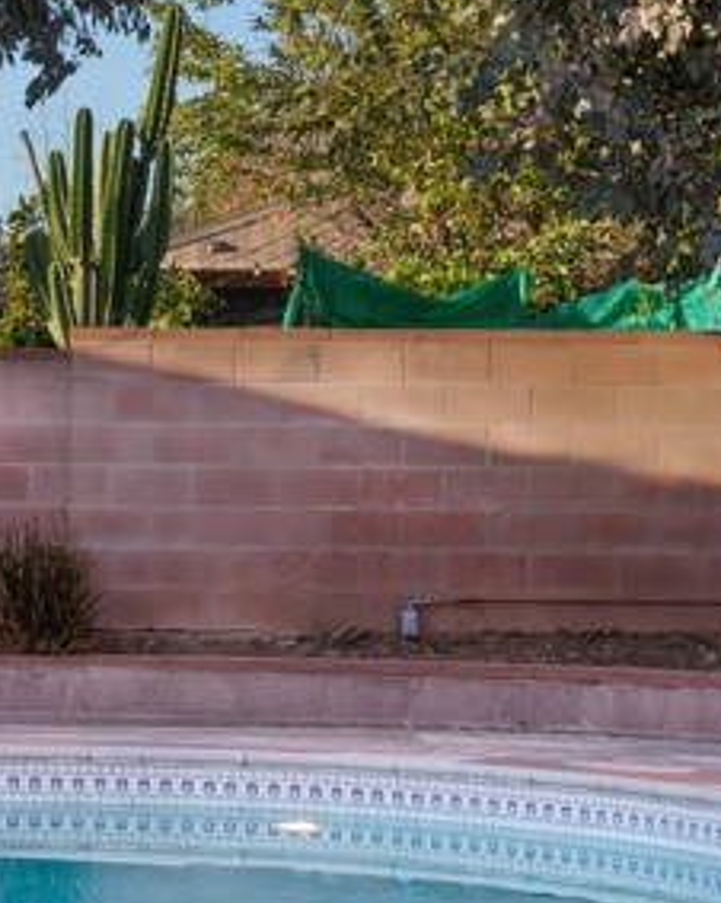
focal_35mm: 138
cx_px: -102
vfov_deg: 14.0
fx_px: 3685
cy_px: 534
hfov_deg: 11.0
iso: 400
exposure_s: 1/50
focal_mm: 65
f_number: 16
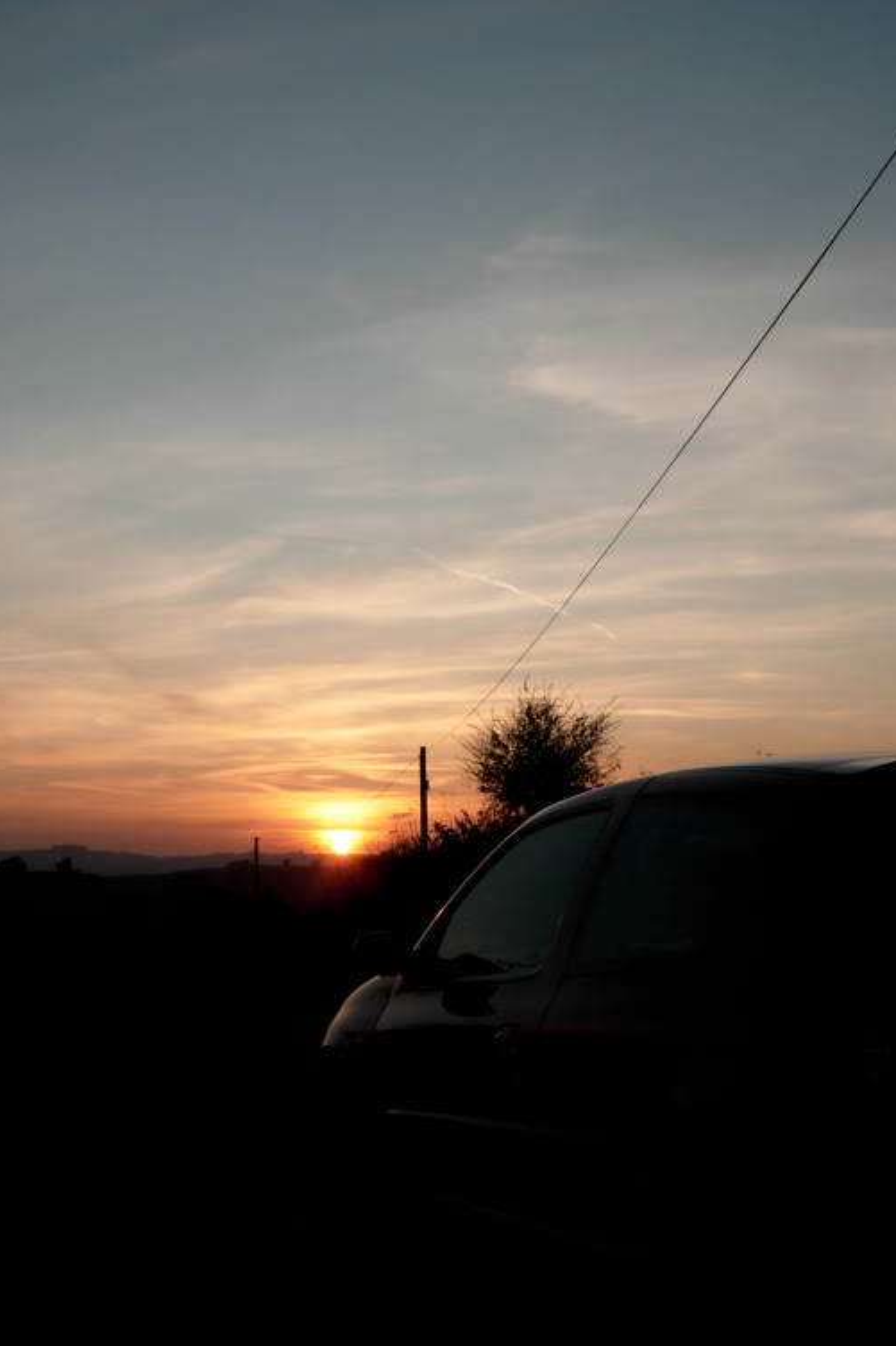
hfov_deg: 26.3
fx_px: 1905
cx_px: 592
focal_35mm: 51
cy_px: 671
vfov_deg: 38.9
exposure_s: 1/683
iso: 50
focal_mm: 7.5
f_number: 3
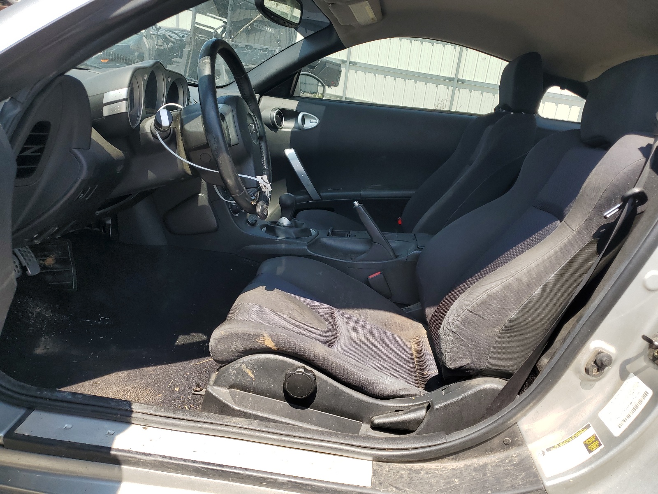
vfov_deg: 53.1
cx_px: 329
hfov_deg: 67.3
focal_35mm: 26
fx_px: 494
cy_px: 247
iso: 50
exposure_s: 1/1111
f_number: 1.5
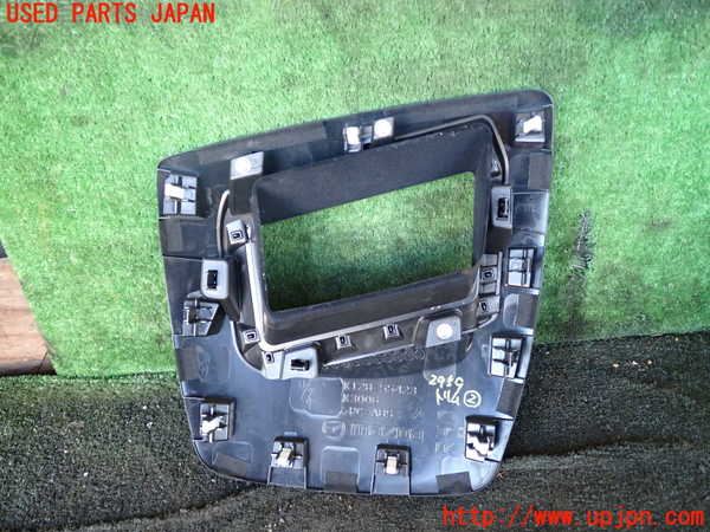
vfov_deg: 46.8
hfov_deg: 60.0
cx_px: 355
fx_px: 615
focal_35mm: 30
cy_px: 266
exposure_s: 1/30
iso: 250
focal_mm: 5.4
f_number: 2.3
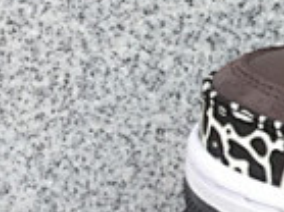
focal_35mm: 178
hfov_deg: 9.5
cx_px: 748
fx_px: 1459
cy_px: 206
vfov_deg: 8.3
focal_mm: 3.3
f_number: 2.4
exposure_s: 1/123
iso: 25
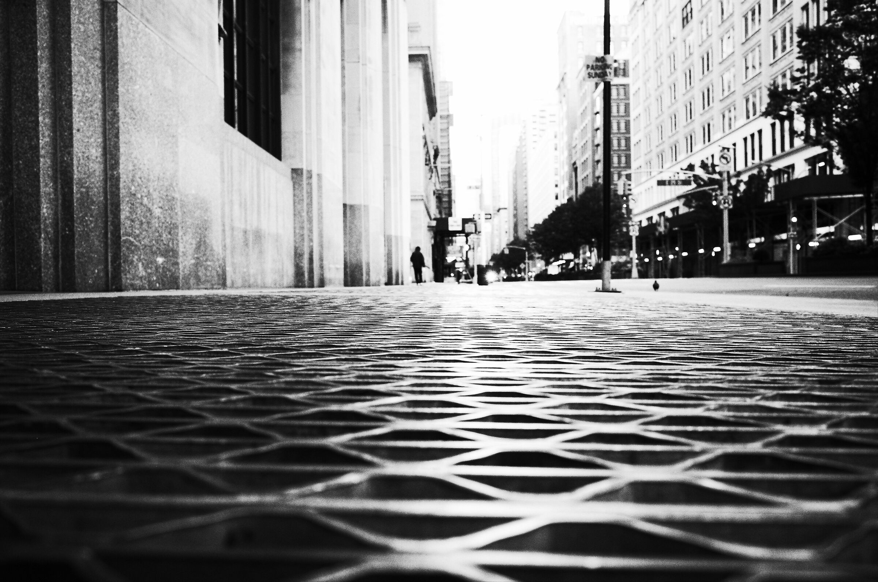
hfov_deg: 65.6
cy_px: 291
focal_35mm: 28
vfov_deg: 46.2
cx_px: 439
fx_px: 682
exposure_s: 1/90
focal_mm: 18.3
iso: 1000
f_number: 4.5
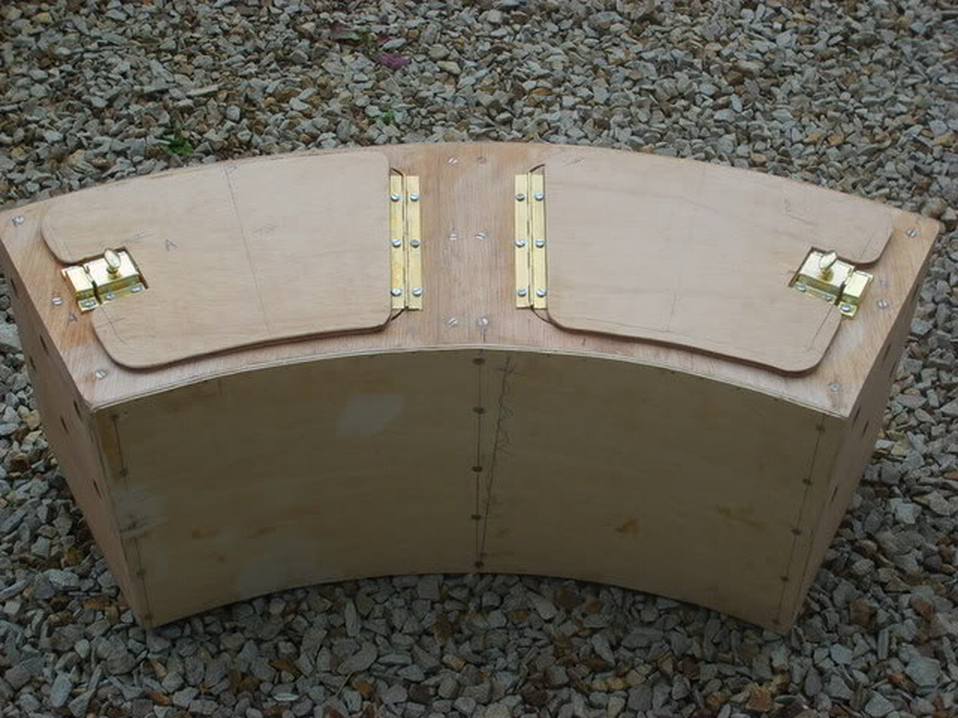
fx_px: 1688
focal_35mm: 61
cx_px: 479
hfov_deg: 31.7
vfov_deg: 24.0
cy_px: 359
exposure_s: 1/350
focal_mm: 10.3
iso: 50
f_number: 3.6
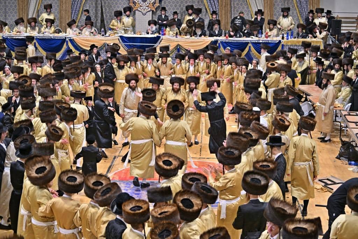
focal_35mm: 70
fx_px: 696
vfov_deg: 19.5
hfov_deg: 28.8
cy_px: 120
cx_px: 179
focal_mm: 70
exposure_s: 1/250
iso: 640
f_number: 2.8
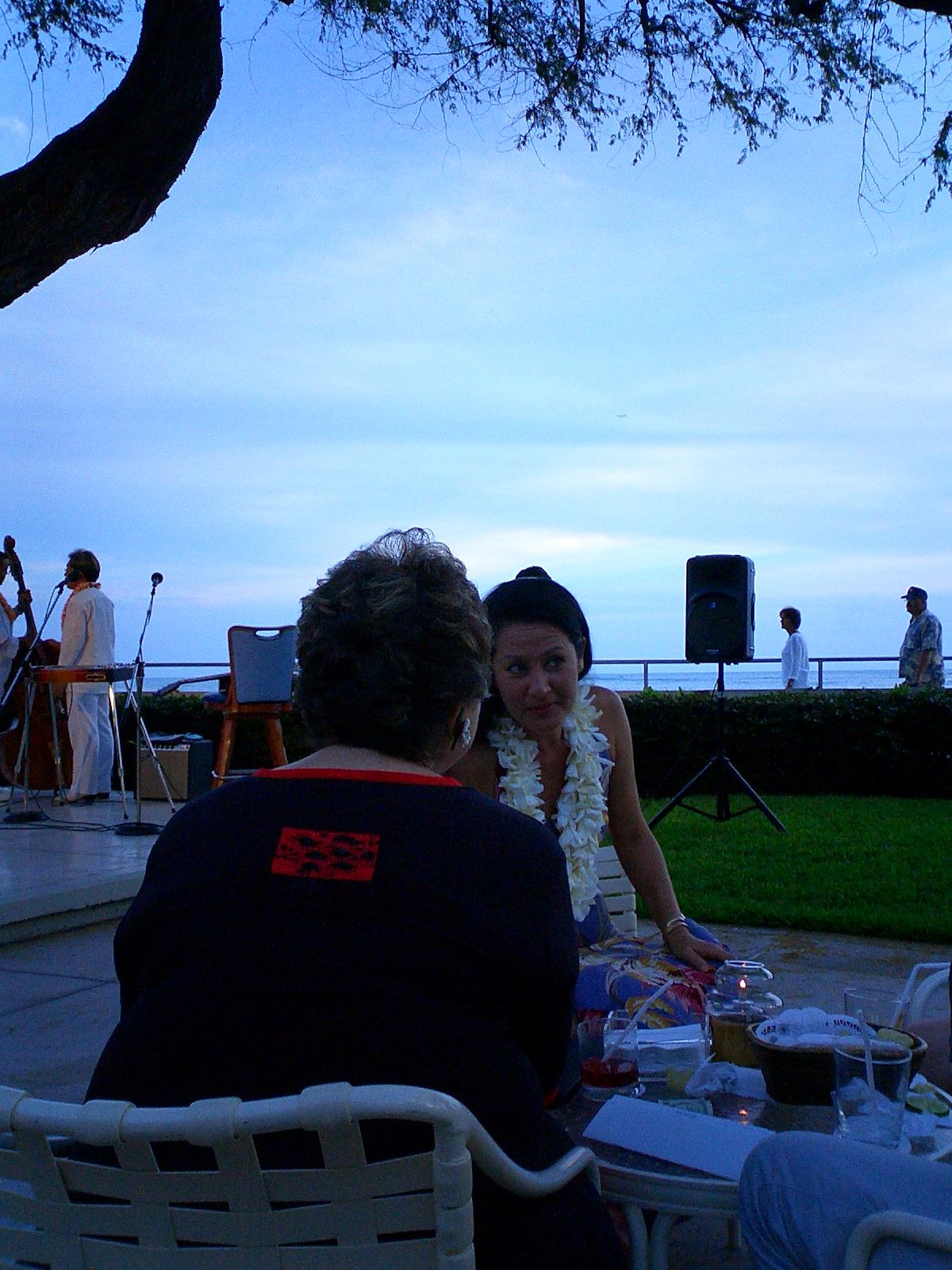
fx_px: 1357
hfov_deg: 38.7
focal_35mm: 37
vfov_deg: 50.1
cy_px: 635
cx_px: 476
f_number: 3.5
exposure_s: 1/80
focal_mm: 5.6
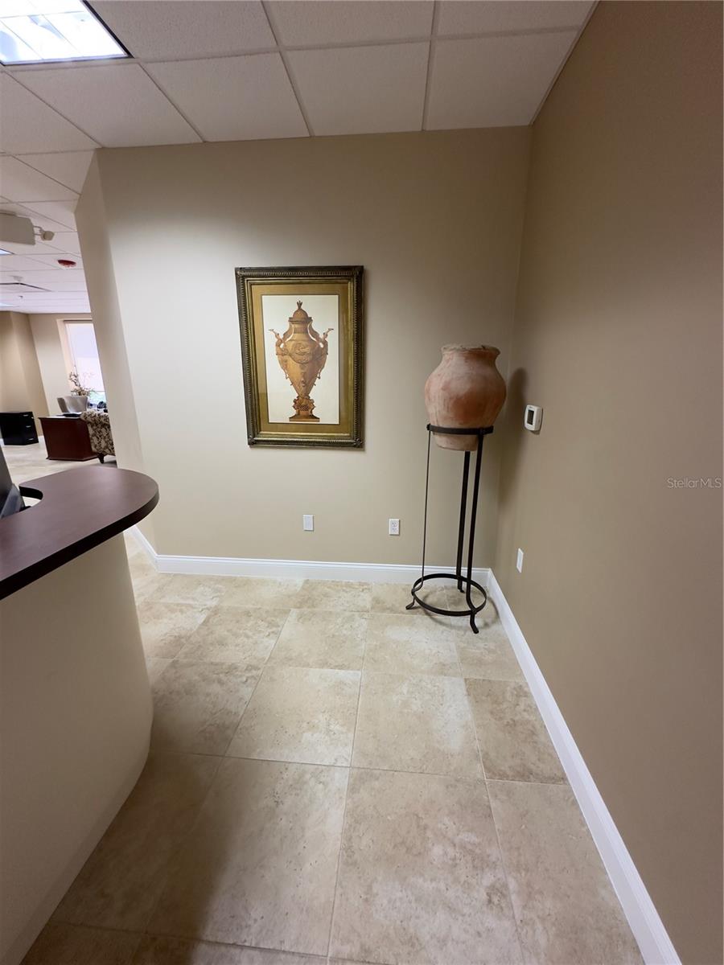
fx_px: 390
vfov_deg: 102.1
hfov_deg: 85.7
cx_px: 362
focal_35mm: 14
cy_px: 482
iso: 160
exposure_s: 1/60
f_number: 2.2
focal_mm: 2.22
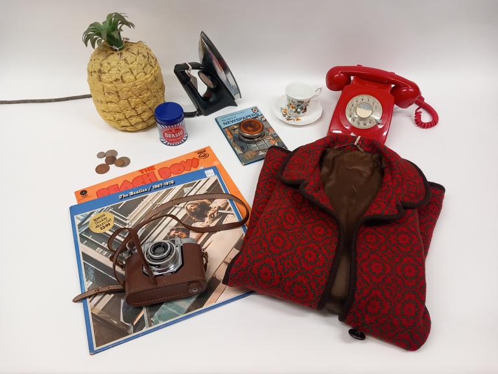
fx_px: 388
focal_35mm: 27
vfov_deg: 51.4
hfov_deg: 65.3
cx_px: 249
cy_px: 187
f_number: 1.8
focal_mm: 4
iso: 100
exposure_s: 1/50
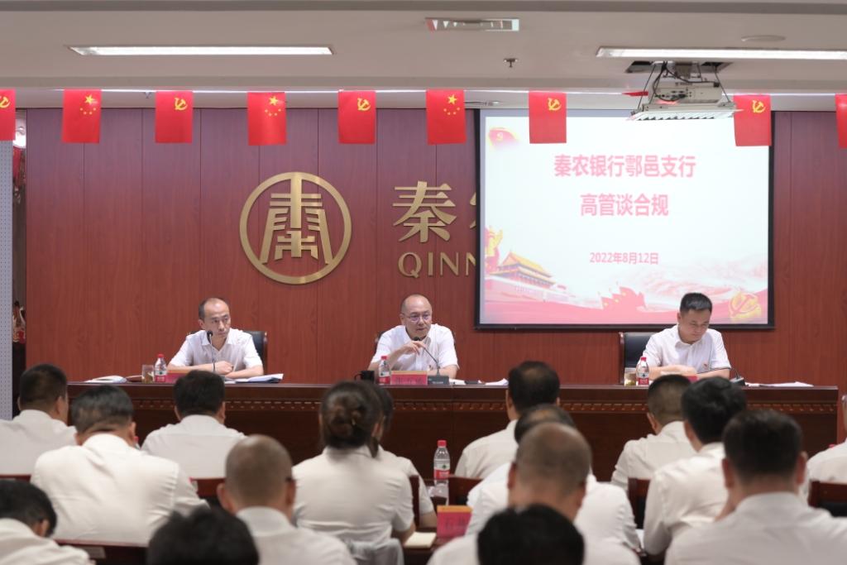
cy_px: 282
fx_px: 1647
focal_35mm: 70
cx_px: 424
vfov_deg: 19.5
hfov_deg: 28.8
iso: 1000
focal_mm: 70
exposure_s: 1/125
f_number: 3.5
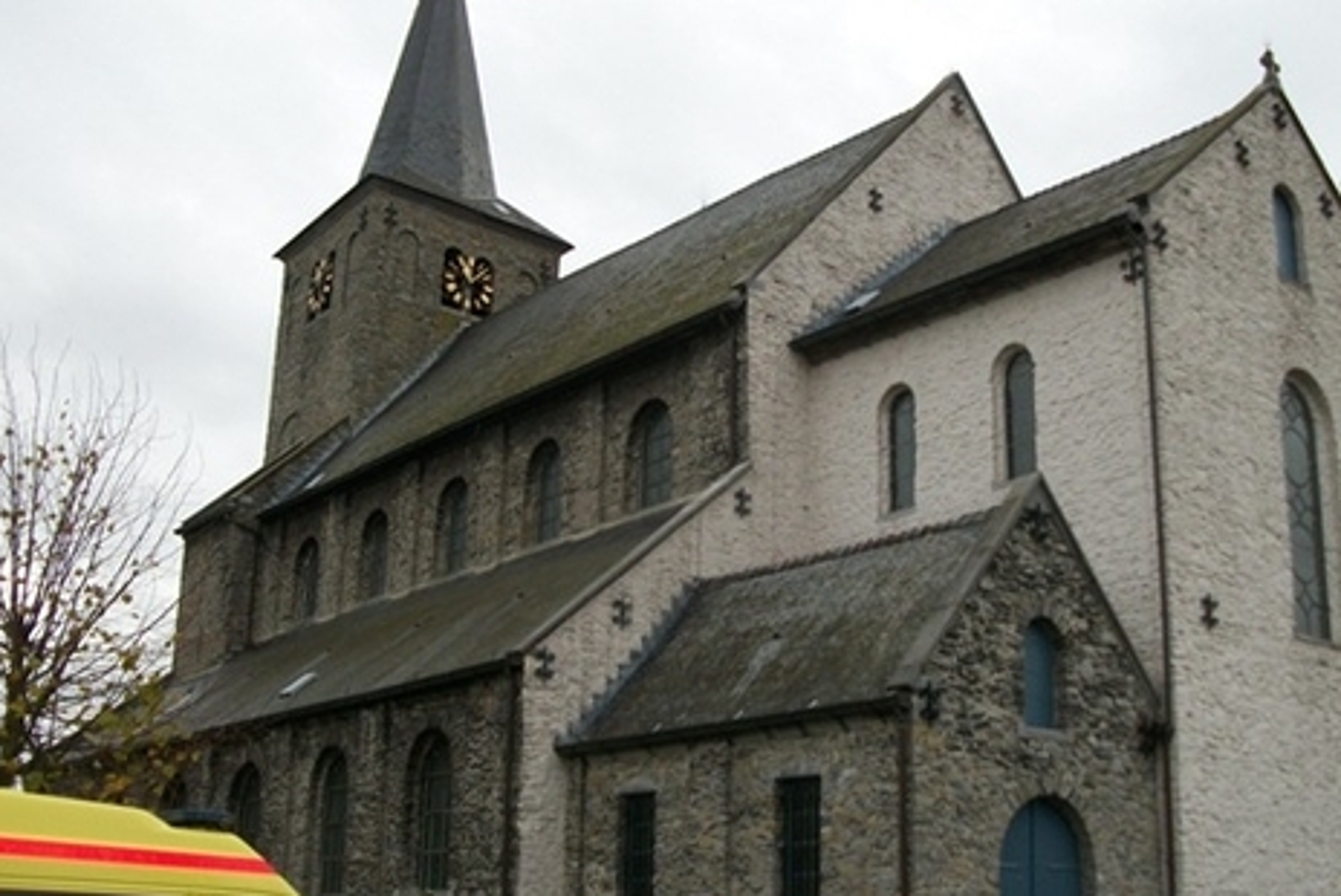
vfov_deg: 31.2
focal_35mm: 43
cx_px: 734
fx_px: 1603
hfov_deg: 45.4
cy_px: 497
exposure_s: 1/500
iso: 80
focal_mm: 5.7
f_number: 2.9
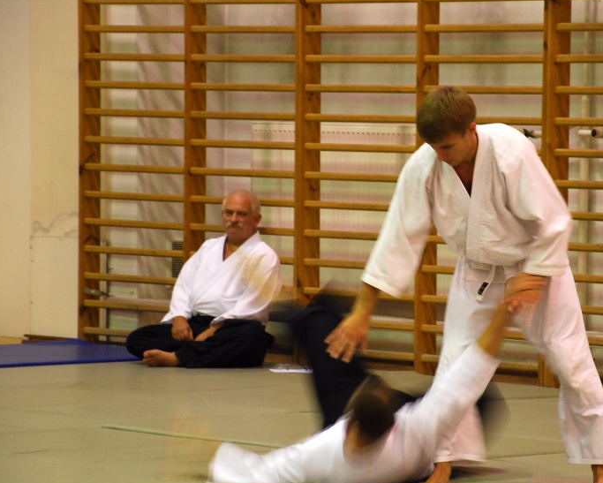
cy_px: 269
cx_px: 405
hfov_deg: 8.7
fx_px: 3958
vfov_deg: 7.0
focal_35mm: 222
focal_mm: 105
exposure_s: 1/25
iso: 800
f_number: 5.6
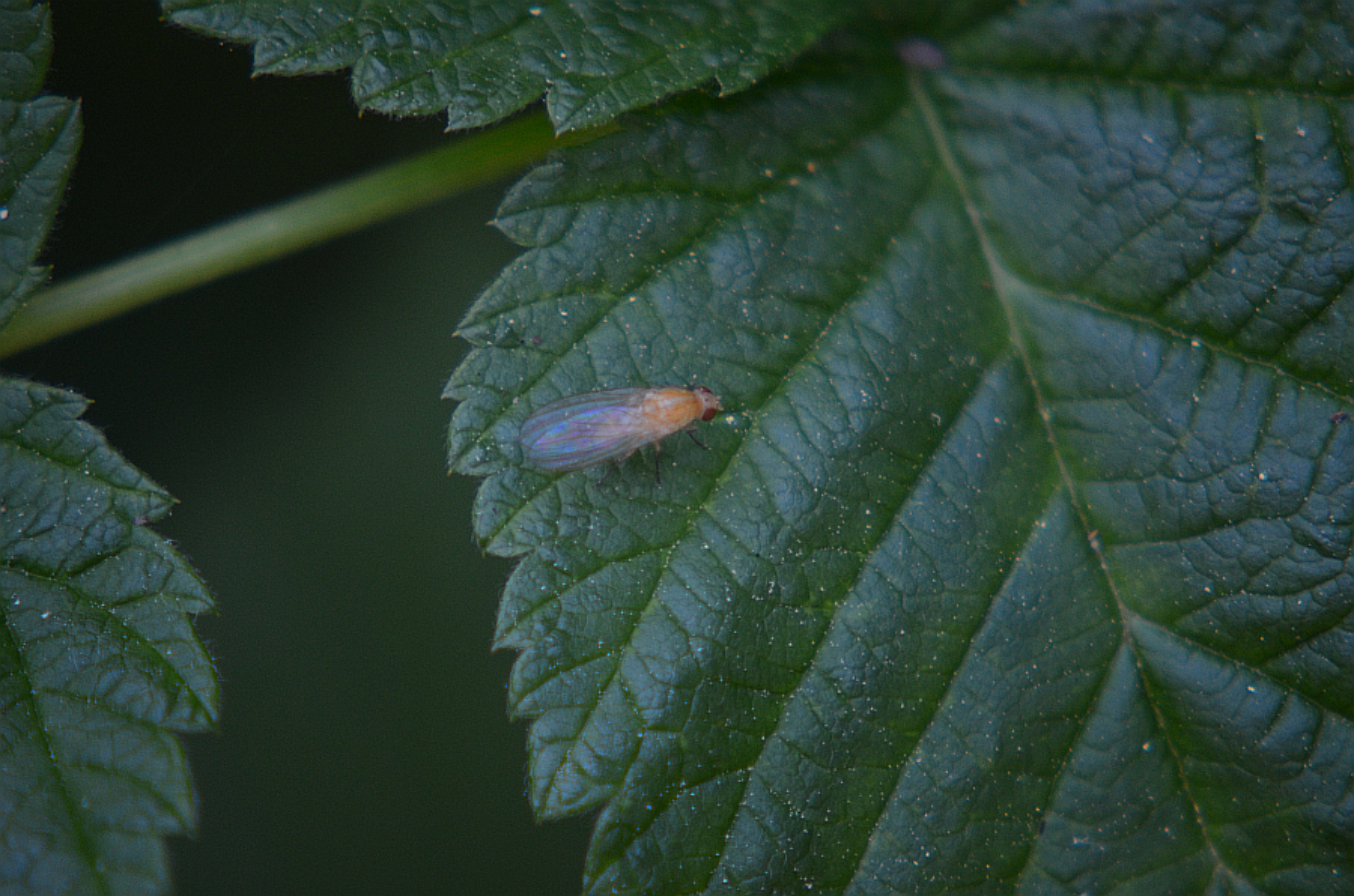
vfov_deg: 4.6
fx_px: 11259
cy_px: 448
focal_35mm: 300
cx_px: 677
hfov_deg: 6.9
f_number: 5.6
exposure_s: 1/125
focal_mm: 200
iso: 640
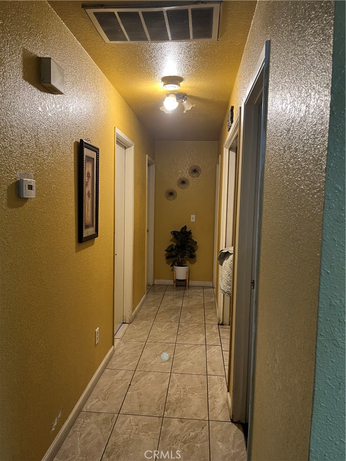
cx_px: 173
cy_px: 230
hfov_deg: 53.1
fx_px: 347
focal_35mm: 26
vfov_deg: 67.3
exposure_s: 1/60
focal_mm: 5.1
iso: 160
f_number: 1.6
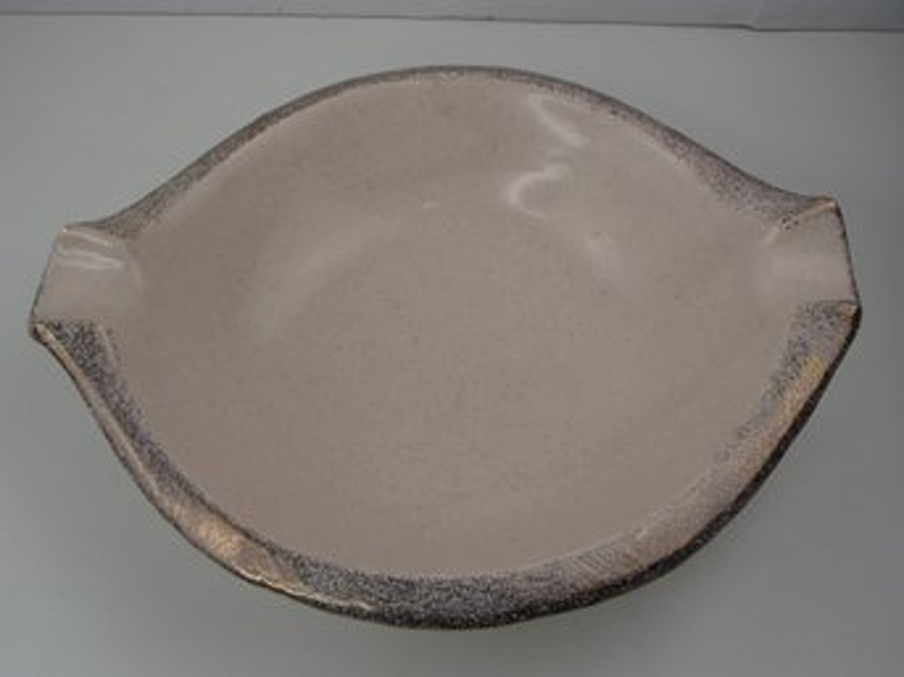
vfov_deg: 38.6
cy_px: 338
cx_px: 452
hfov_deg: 50.2
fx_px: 966
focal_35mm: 37
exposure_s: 1/160
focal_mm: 6.64
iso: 100
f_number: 4.7
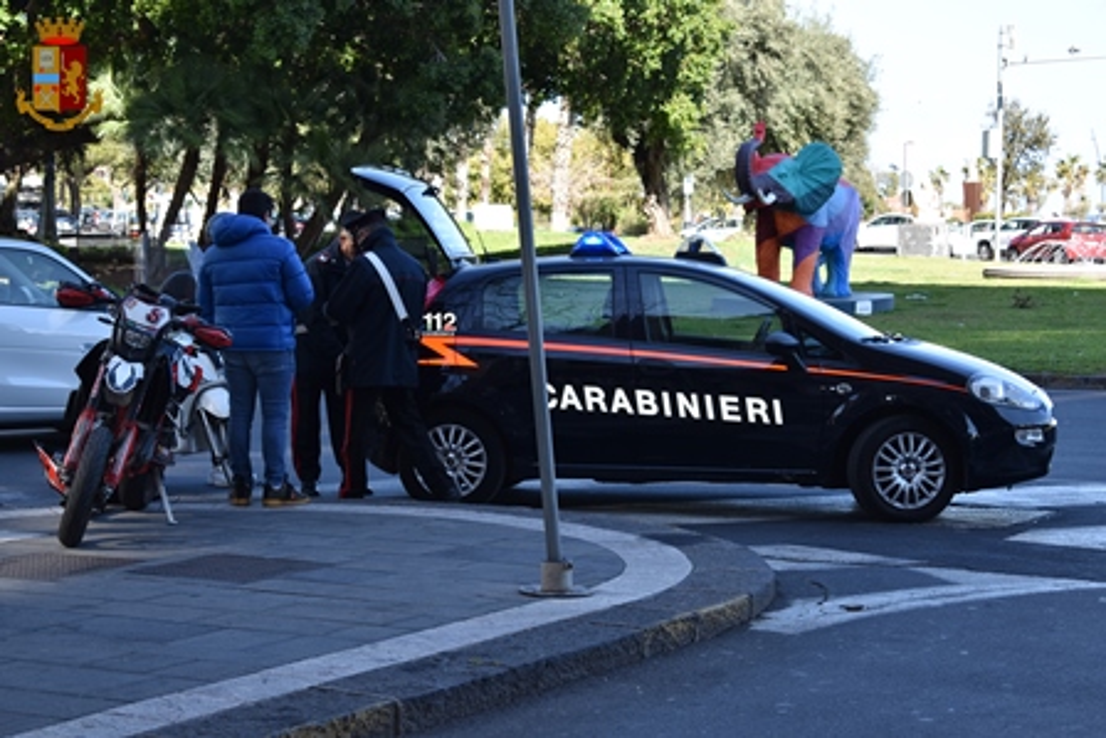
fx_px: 2535
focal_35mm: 82
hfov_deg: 24.6
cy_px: 369
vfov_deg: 16.6
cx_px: 553
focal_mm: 55
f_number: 5.6
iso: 100
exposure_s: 1/125
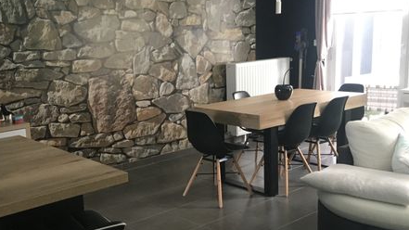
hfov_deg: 46.9
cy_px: 121
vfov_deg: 27.7
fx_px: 466
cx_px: 148
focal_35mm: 43
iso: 200
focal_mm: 4.15
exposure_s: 1/20
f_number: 2.2
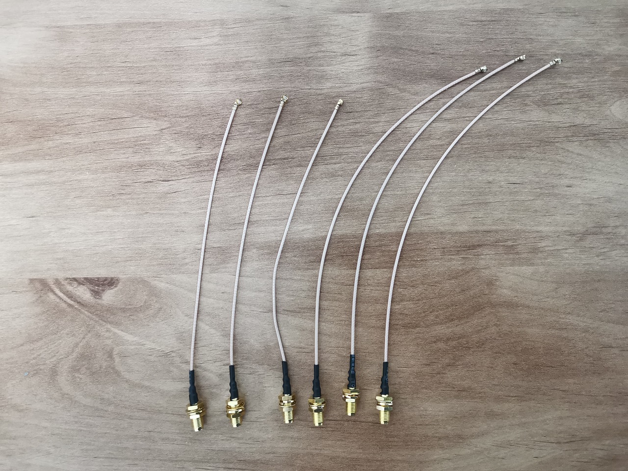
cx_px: 314
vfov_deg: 53.1
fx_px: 472
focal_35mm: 26
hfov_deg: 67.3
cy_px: 236
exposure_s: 1/50
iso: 500
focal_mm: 4.75
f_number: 2.4
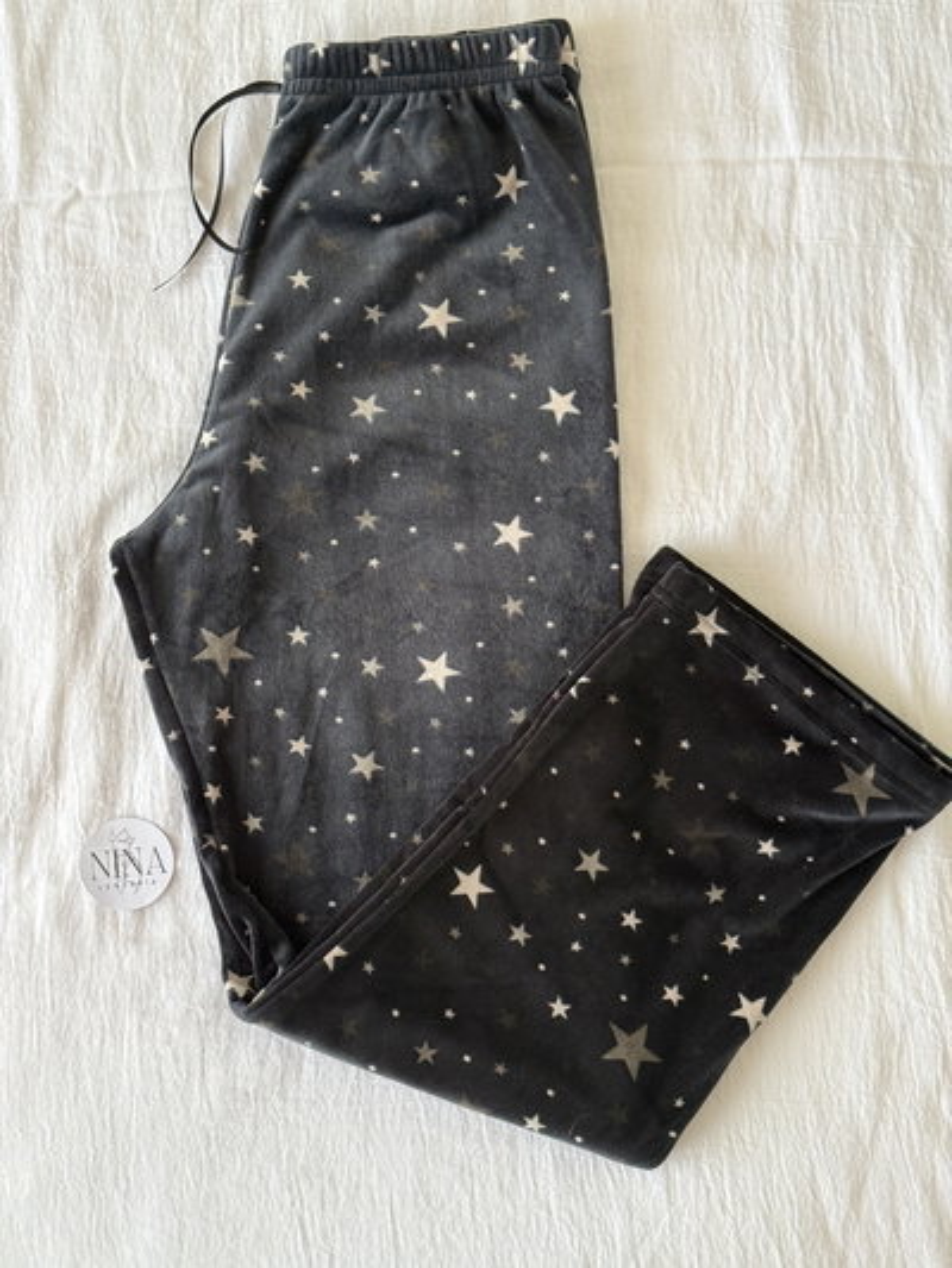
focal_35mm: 48
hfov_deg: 30.3
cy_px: 634
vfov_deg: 39.6
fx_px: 1759
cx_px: 476
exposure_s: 1/60
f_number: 1.78
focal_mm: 6.76
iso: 250
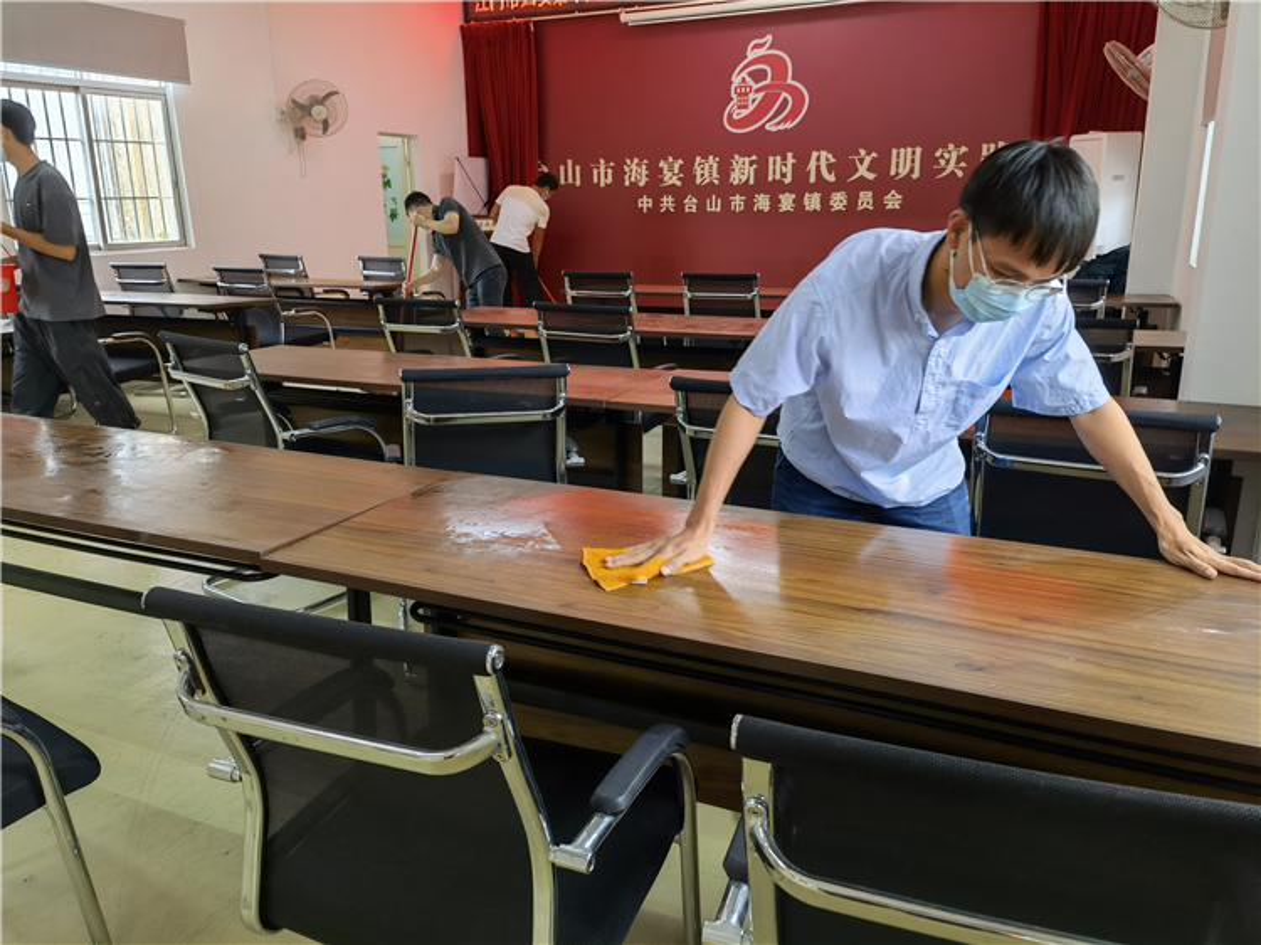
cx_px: 630
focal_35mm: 27
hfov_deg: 65.3
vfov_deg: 51.3
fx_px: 983
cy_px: 472
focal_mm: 6.67
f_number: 1.9
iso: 160
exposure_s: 1/100
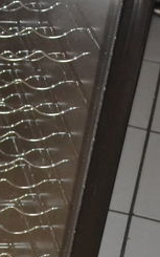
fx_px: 1047
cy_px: 73
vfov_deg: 13.9
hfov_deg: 8.3
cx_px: -156
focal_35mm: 150
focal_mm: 24
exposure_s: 1/60
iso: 3200
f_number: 4
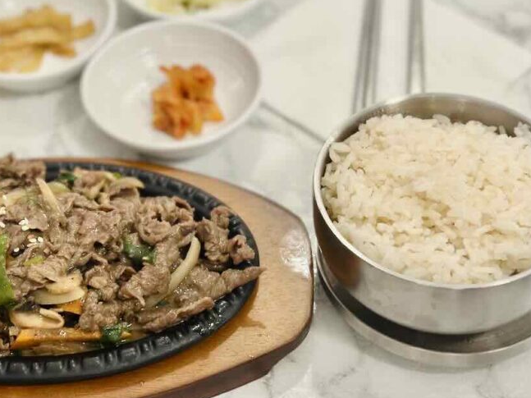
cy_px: 87
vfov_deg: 19.2
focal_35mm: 76
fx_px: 1166
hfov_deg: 25.4
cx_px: 153
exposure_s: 1/50
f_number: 1.78
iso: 125
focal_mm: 6.86
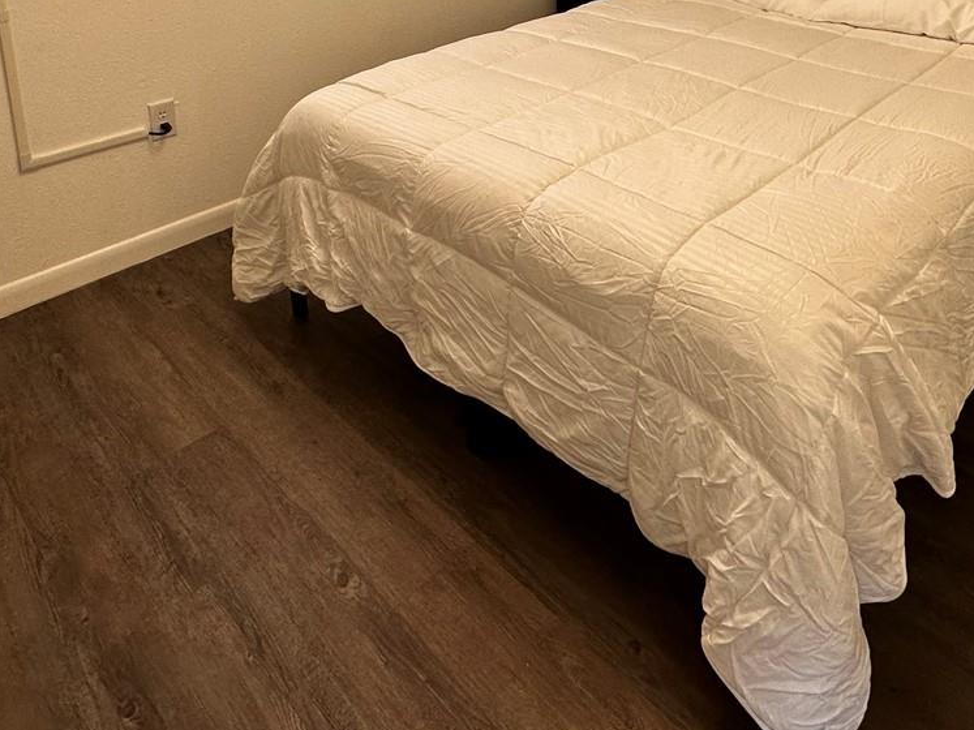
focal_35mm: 30
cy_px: -1
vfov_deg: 40.8
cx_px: 539
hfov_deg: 59.8
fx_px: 844
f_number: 2.2
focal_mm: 2.22
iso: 64
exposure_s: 1/99
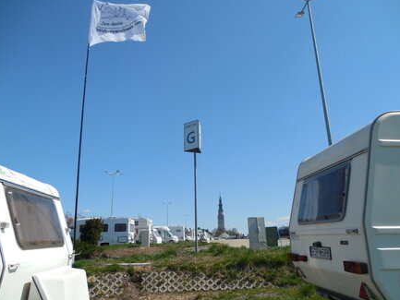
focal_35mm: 26
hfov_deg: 67.3
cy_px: 148
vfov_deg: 53.1
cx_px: 199
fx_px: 301
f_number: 6.6
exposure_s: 1/500
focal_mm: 4.5
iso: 125
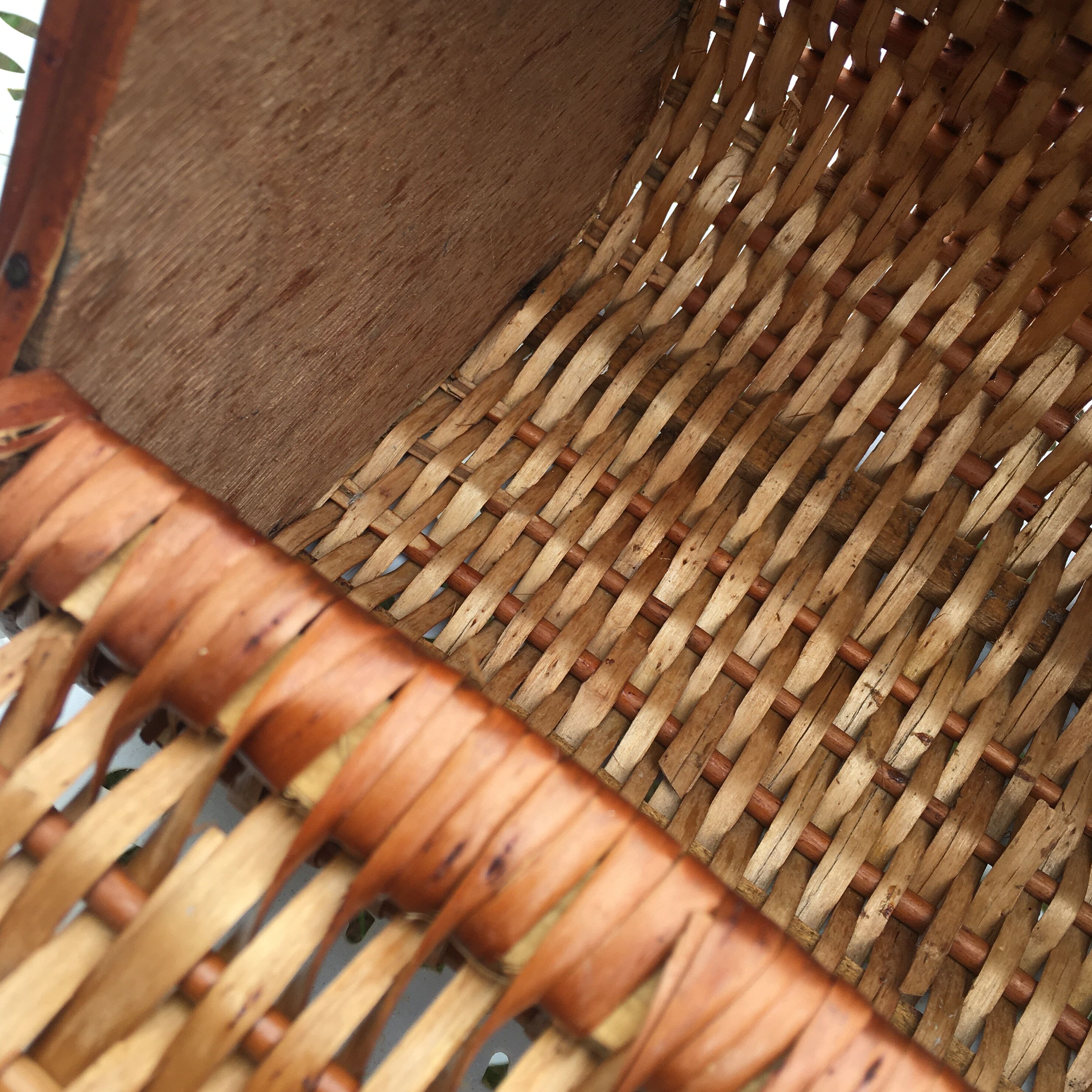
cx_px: 547
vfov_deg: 47.0
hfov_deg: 47.2
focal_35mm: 35
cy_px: 456
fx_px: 1249
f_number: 2.2
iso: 25
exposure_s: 1/273
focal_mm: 4.15
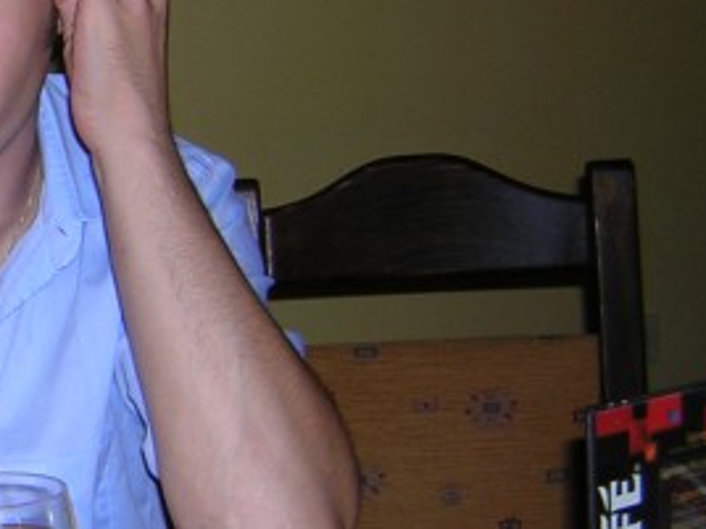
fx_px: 1754
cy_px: 237
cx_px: -103
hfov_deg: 21.4
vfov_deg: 17.2
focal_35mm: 86
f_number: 2.6
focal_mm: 4.7
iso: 100
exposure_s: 1/60.1
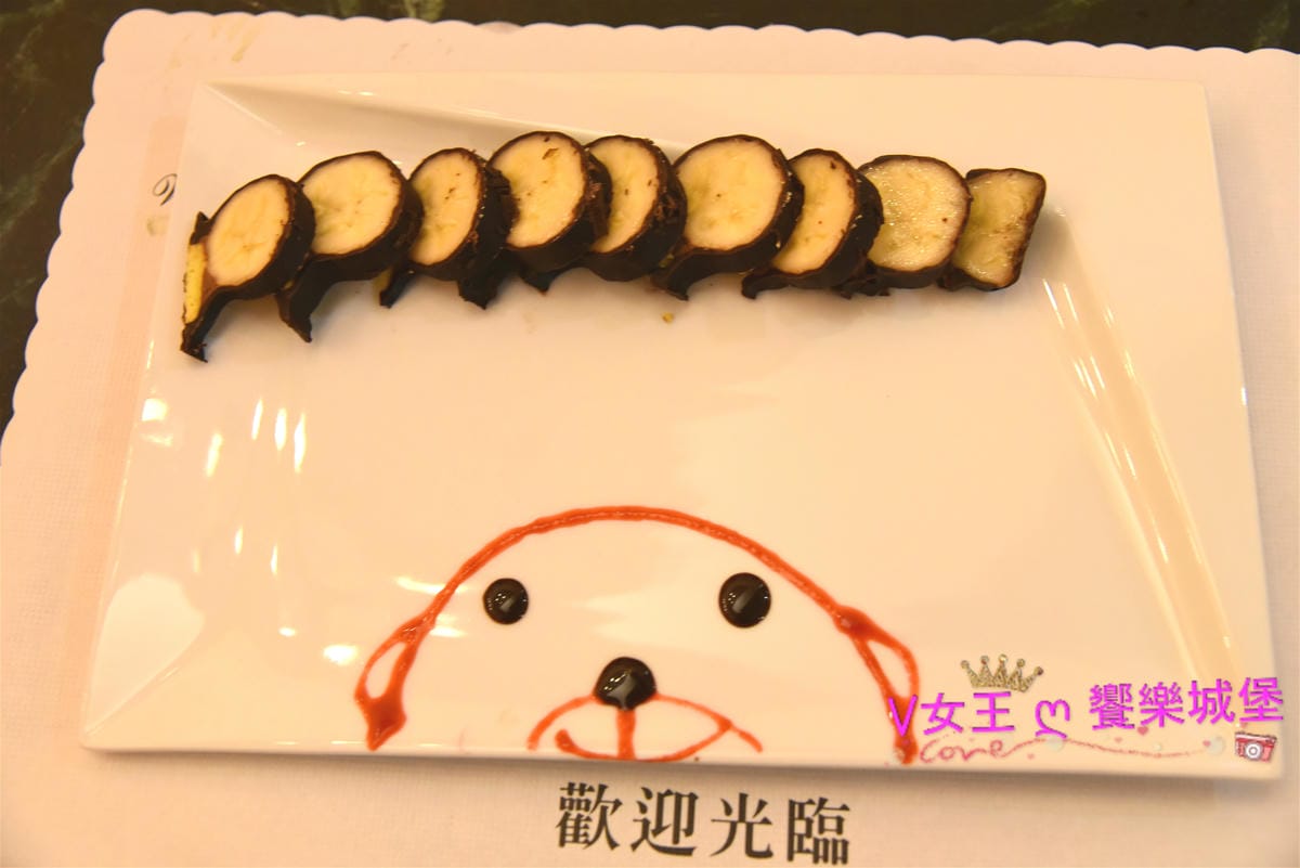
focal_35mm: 38
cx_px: 650
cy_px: 434
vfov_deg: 35.1
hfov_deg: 50.7
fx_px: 1373
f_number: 4
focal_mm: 38
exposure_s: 1/30
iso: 3200
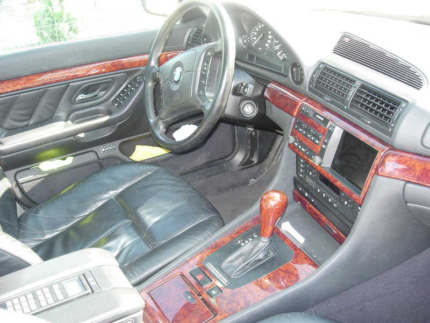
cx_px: 215
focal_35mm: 38
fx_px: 472
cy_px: 162
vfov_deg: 37.7
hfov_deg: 49.0
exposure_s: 1/60.4
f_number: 2.8
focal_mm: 7.8
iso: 149
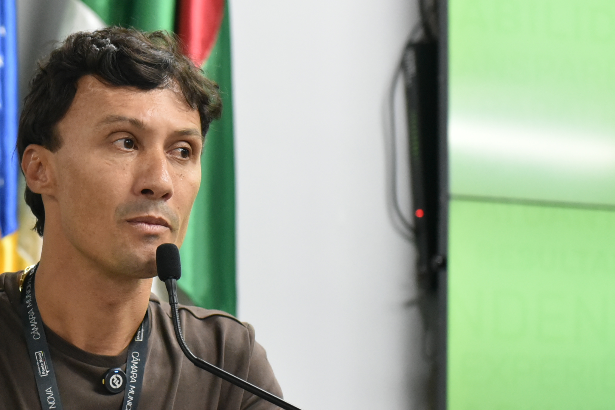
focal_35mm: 153
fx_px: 2614
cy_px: 224
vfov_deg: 9.0
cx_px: 77
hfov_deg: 13.3
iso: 5000
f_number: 4
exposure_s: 1/250
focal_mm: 70
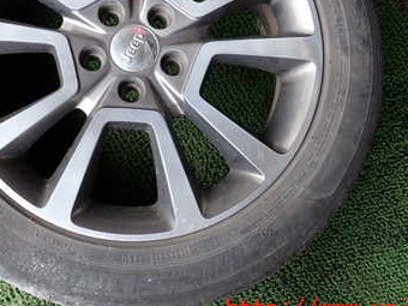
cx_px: 137
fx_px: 625
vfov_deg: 26.9
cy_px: 55
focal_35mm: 53
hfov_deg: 35.8
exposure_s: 1/100
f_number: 2.3
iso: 200
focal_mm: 5.4
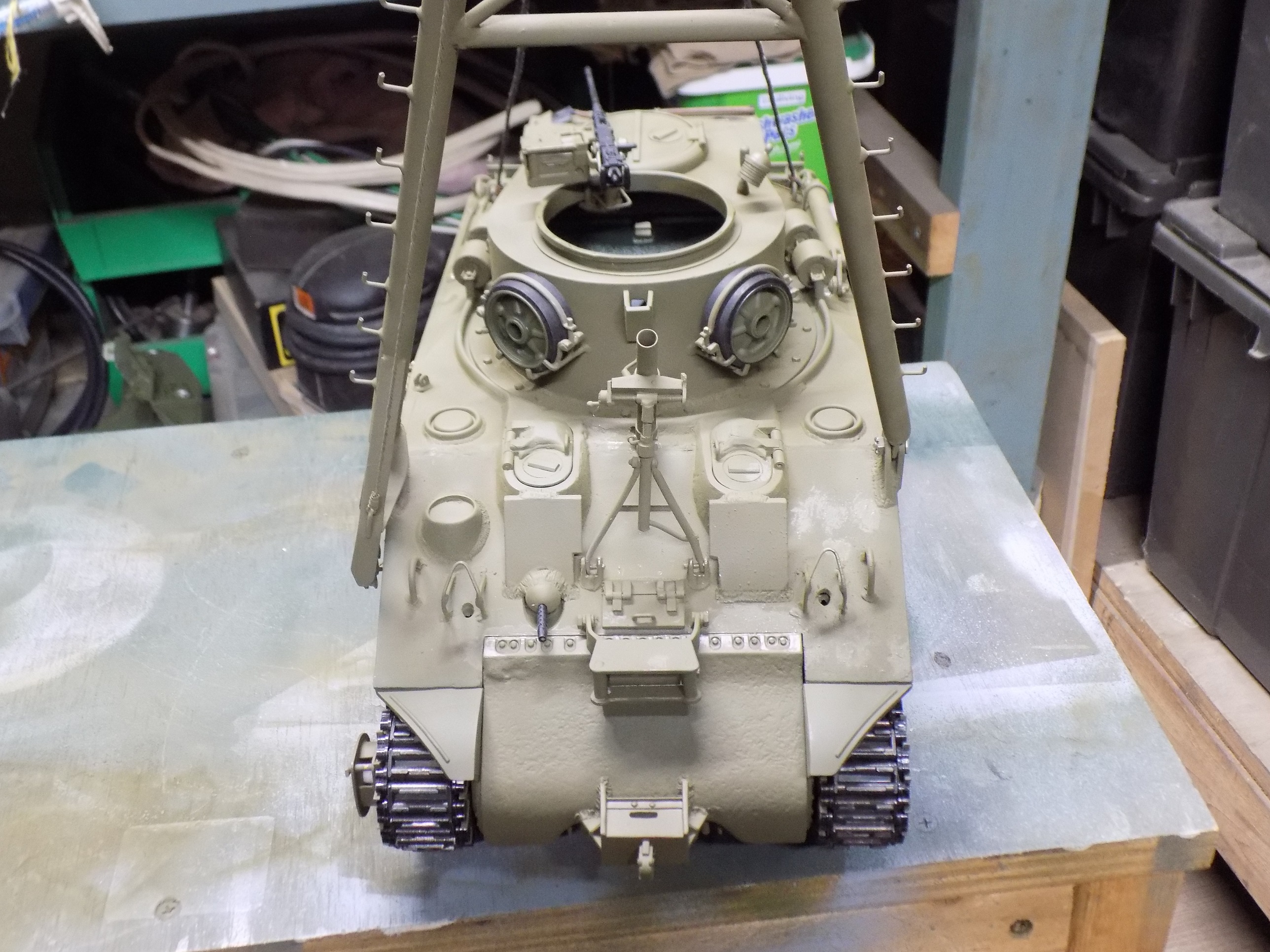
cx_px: 635
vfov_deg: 35.1
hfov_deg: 45.8
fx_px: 1504
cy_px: 476
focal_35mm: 41
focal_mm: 7.3
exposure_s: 1/10
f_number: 3.6
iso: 400
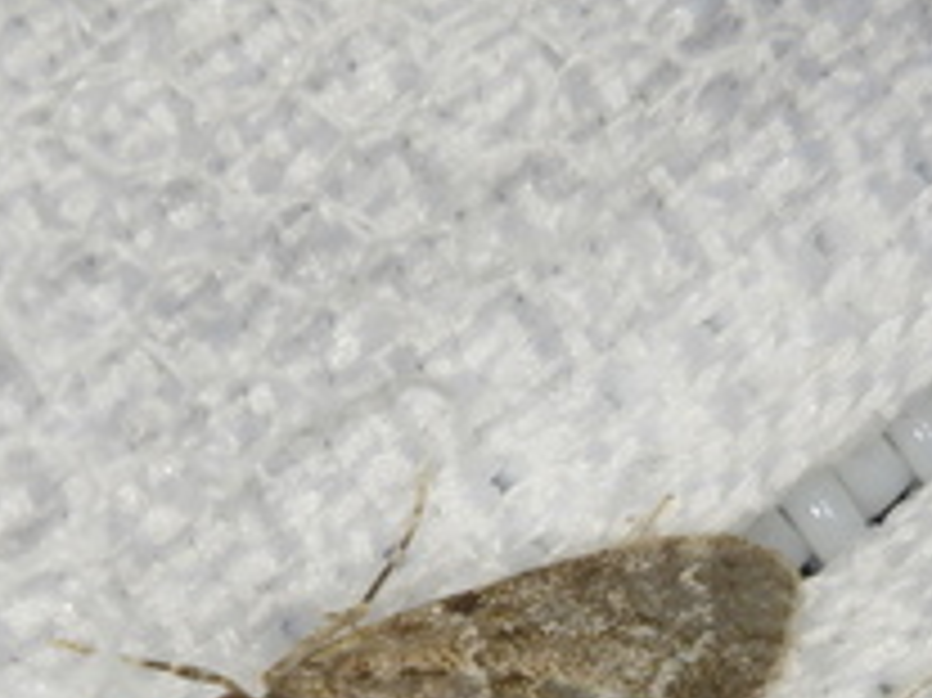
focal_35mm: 130
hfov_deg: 15.2
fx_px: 3498
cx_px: 423
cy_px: 811
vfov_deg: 11.2
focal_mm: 6.1
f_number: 4.6
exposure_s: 1/800
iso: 125
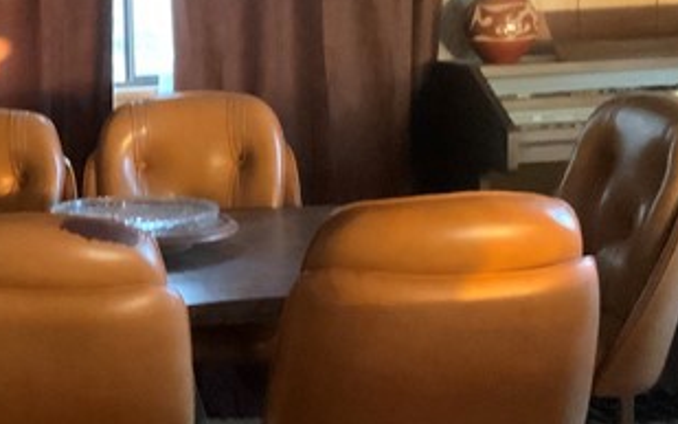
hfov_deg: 19.7
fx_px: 1884
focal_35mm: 102
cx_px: -26
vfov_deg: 12.8
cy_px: 266
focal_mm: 3
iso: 500
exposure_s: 1/25
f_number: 1.8
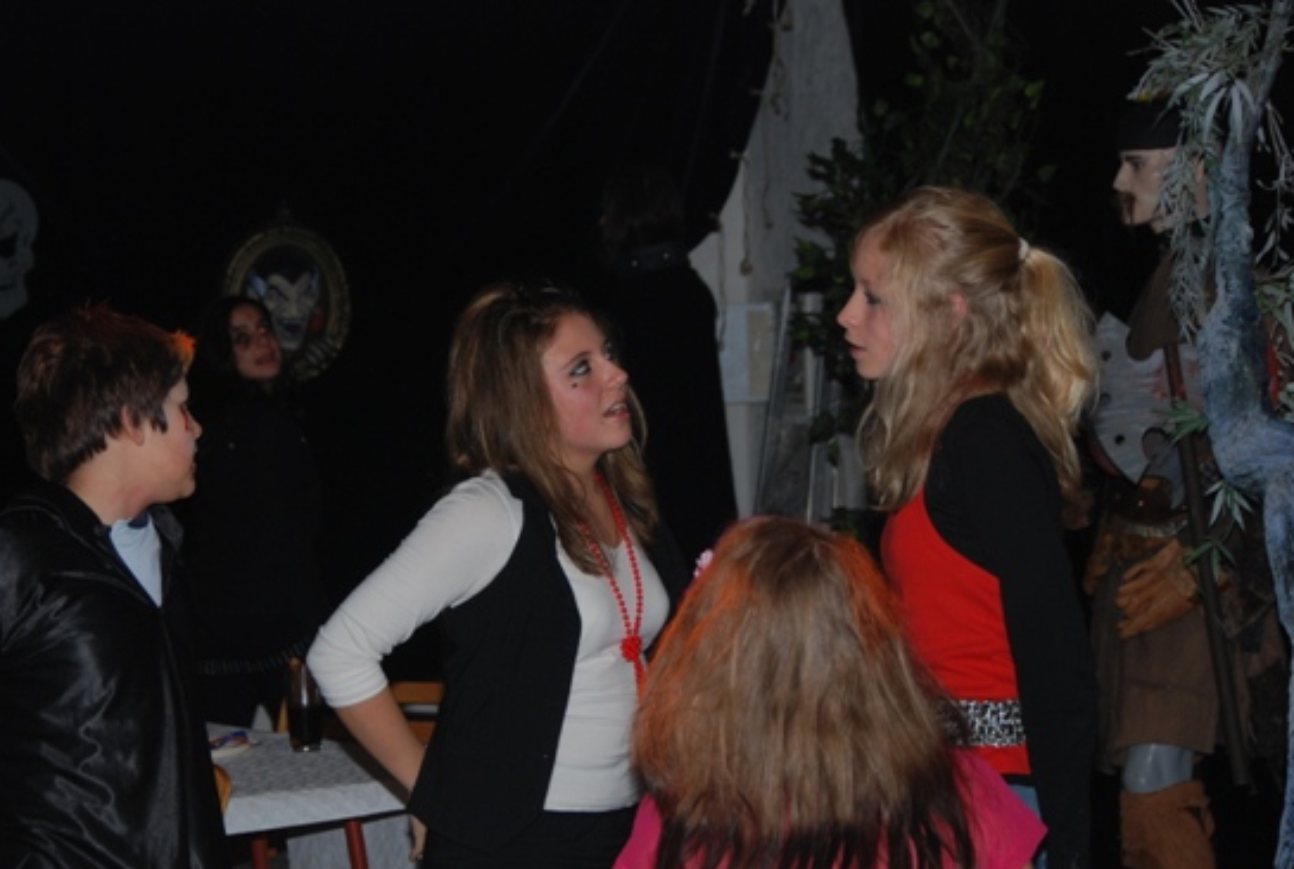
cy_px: 501
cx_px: 563
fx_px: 4128
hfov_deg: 17.8
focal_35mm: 115
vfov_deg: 12.0
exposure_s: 1/60
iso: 200
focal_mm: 65
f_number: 5
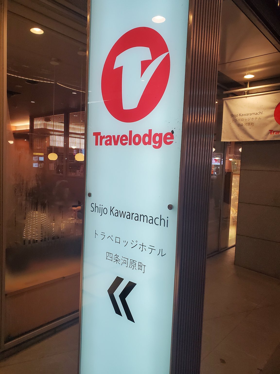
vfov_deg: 67.3
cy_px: 187
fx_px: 280
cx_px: 140
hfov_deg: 53.1
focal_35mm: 26
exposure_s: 1/120
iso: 250
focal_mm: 4.3
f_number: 2.4
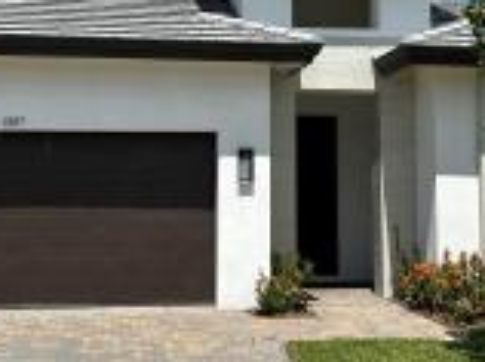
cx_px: 227
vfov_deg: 22.1
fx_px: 923
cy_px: 110
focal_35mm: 66
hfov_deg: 29.4
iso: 50
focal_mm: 5.7
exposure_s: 1/6579
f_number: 1.5
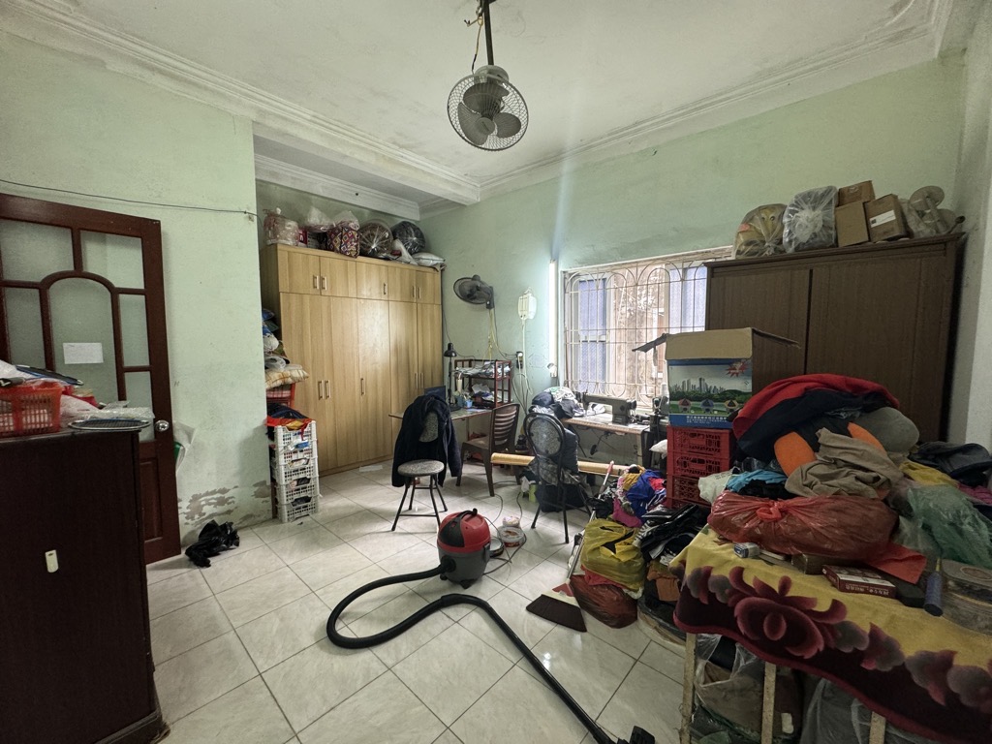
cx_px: 496
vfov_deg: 85.7
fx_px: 401
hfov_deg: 102.1
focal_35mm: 14
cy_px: 372
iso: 200
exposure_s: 1/50
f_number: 2.2
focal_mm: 2.22
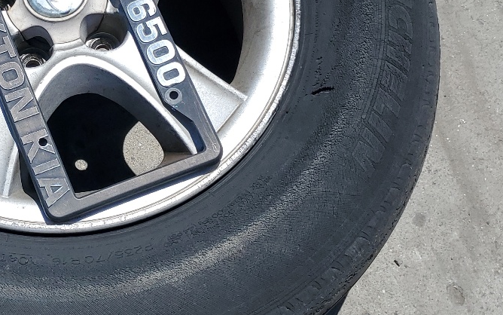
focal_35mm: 66
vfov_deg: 19.6
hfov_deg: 29.5
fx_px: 905
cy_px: 83
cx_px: 29
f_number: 1.5
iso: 50
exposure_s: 1/5000
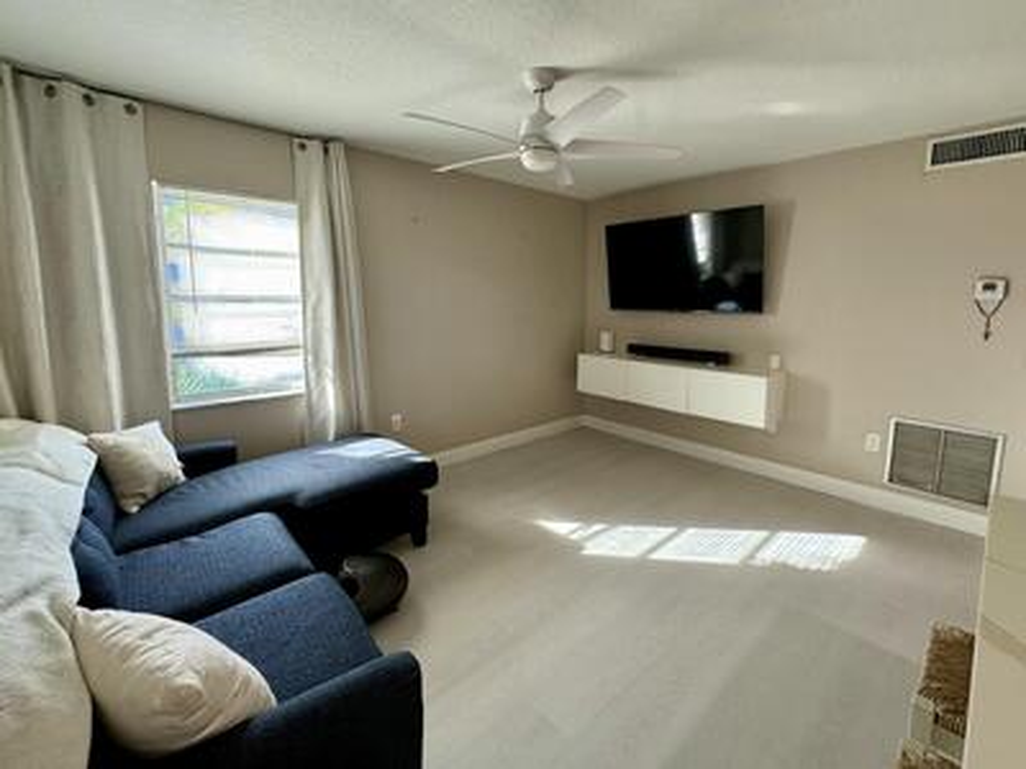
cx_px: 513
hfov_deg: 102.1
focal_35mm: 14
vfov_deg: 85.7
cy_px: 384
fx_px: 415
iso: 200
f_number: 2.2
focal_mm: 2.22
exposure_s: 1/120
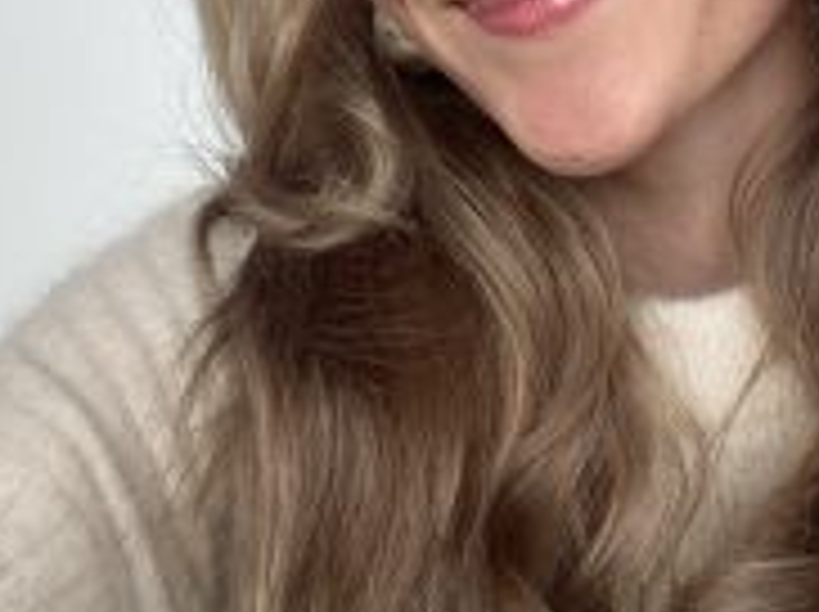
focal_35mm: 57
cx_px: 558
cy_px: 38
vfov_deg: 24.7
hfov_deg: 33.5
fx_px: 1347
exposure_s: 1/122
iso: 80
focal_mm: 2.71
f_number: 2.2
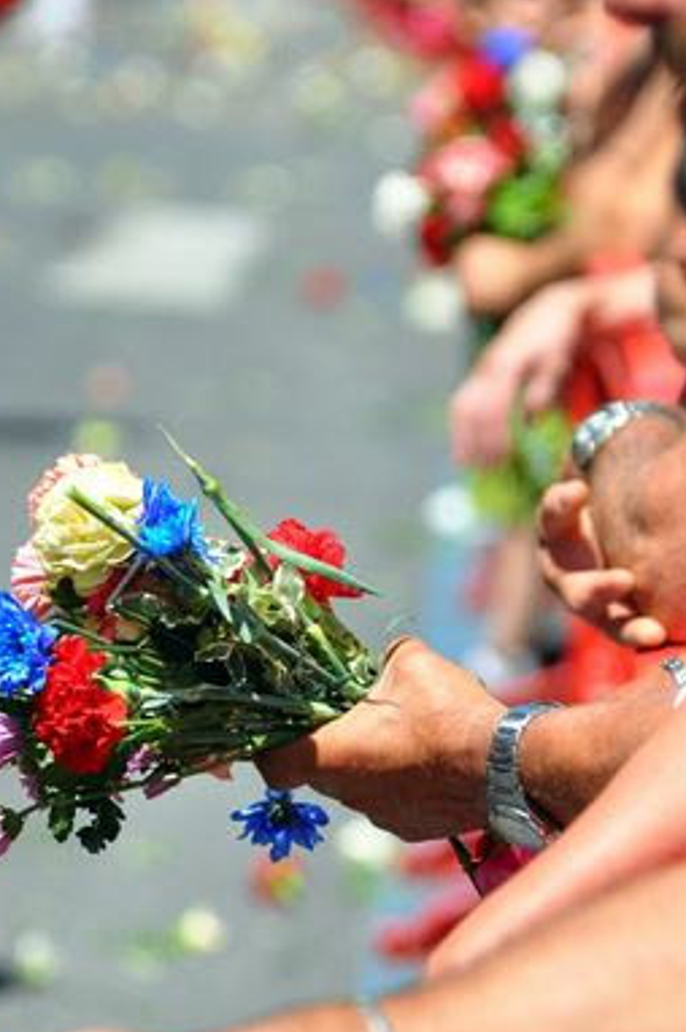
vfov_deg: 7.8
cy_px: 540
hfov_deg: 5.2
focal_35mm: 264
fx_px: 7554
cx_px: 153
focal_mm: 105
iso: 200
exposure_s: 1/1250
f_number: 4
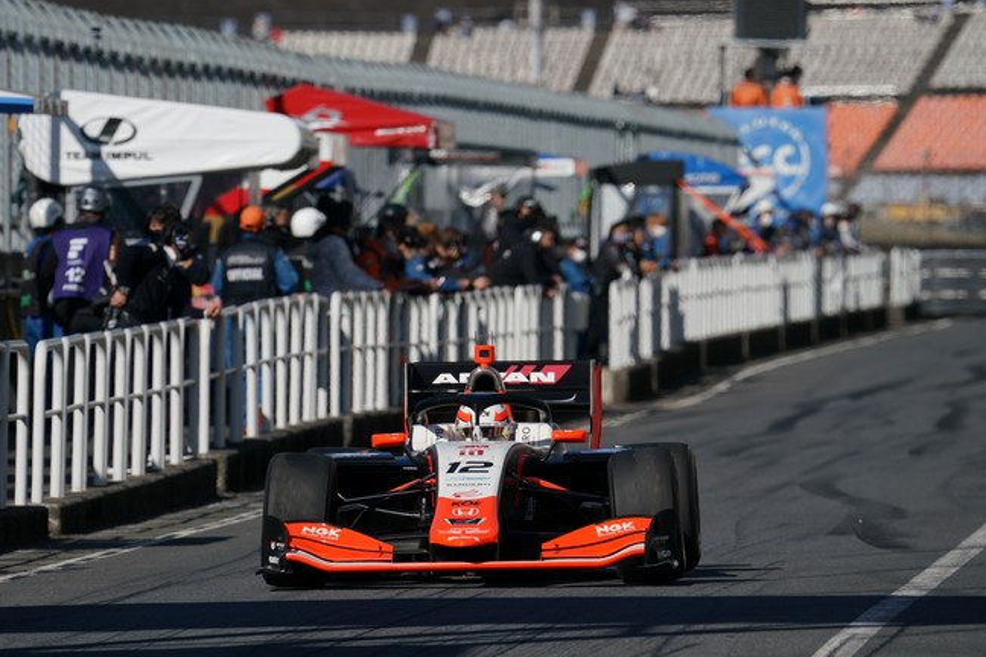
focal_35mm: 667
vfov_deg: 2.1
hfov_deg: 3.1
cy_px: 342
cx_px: 485
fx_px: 18267
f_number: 10
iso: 200
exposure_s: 1/800
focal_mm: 600
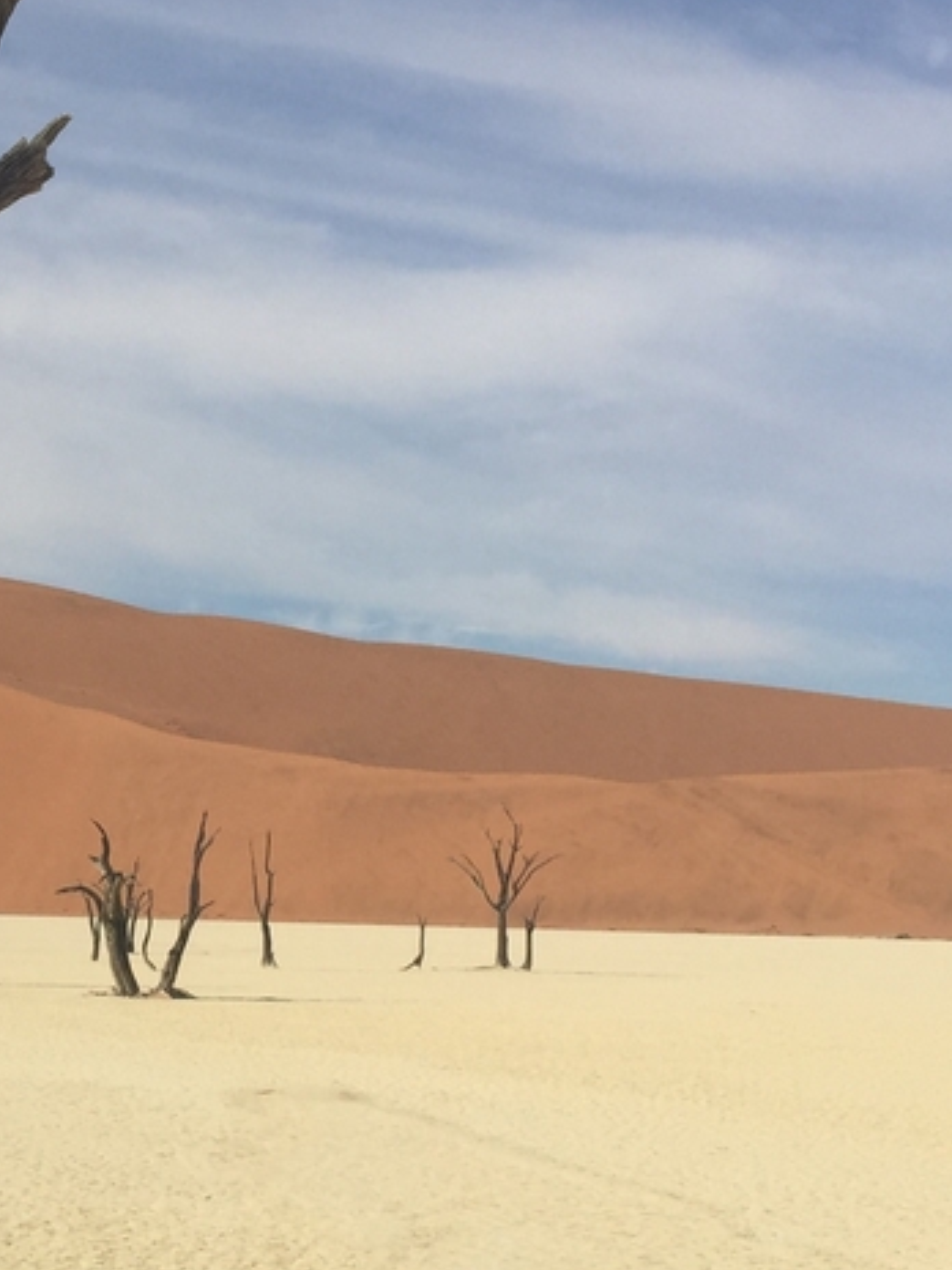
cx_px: -27
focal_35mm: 80
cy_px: 786
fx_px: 2934
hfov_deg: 17.9
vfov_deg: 24.4
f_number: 2.2
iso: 32
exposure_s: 1/3597
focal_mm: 4.15
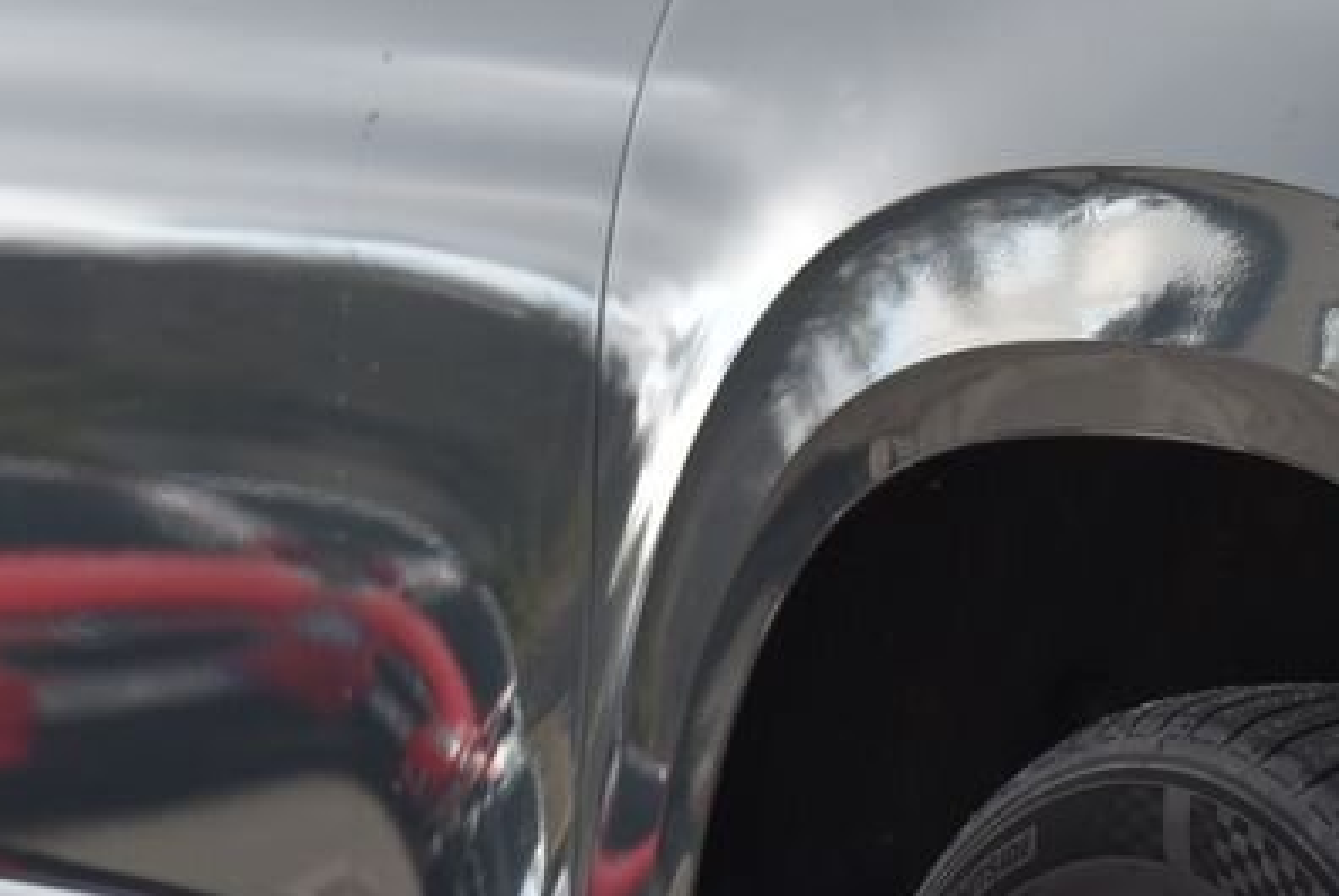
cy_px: 382
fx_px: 11543
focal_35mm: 310
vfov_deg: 4.4
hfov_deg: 6.6
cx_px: 1704
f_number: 6.3
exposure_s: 1/160
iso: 500
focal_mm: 120
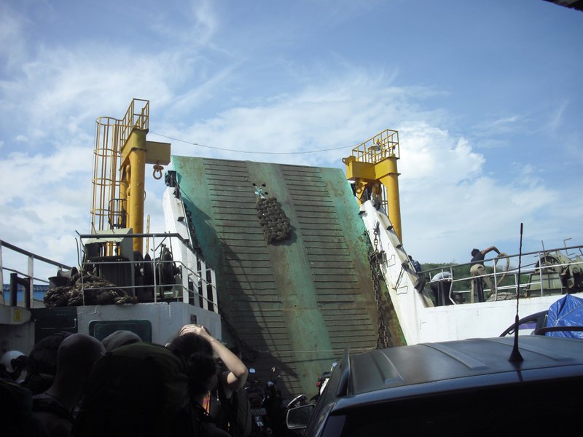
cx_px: 292
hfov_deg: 49.0
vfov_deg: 37.7
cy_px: 218
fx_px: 640
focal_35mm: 38
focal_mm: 6.2
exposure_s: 1/320
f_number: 8
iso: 100
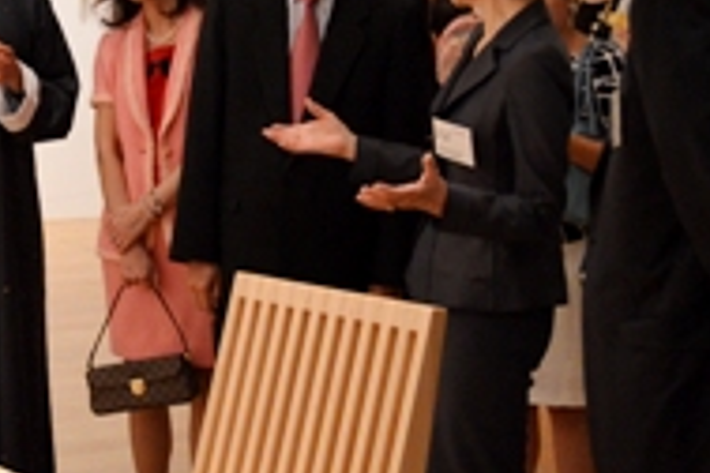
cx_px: 92
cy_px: 158
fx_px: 1696
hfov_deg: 23.1
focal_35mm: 86
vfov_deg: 15.9
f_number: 4
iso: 2200
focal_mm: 24
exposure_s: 1/60
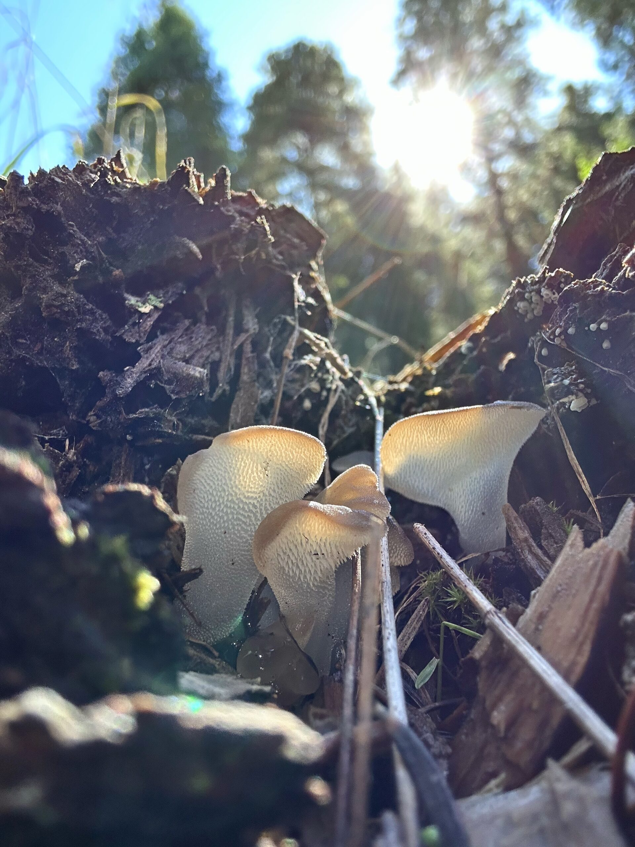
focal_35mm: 30
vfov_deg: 60.0
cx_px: 318
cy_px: 424
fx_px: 734
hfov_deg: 46.8
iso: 50
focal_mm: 2.69
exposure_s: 1/121
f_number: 1.9
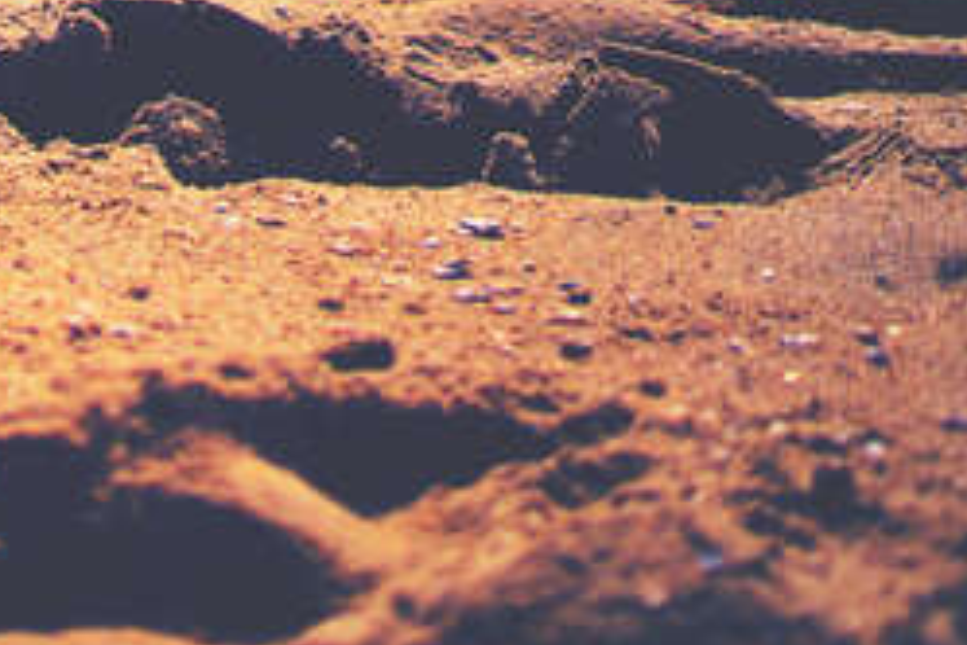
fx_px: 2901
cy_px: -307
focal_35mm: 108
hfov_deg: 17.1
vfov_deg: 12.1
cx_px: -489
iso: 50
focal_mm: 35
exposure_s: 1/8000
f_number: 1.4
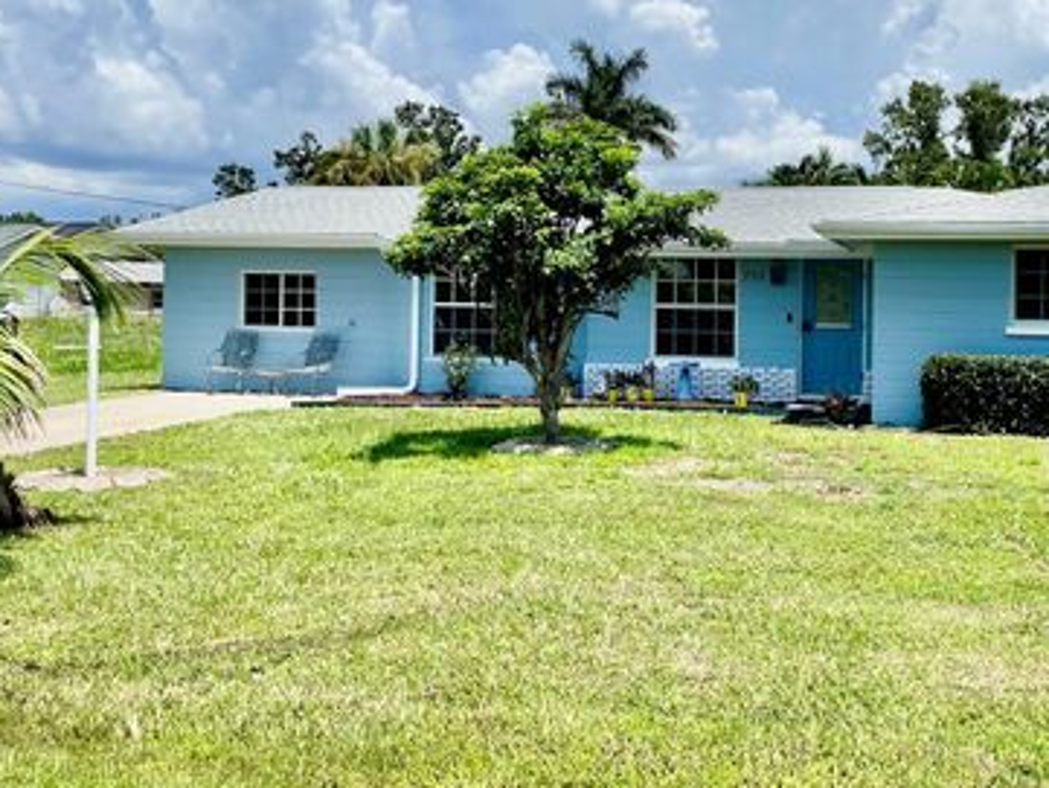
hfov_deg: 50.8
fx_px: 1091
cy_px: 359
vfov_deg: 39.6
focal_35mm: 36
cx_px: 660
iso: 32
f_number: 1.6
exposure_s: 1/6897
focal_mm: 4.2
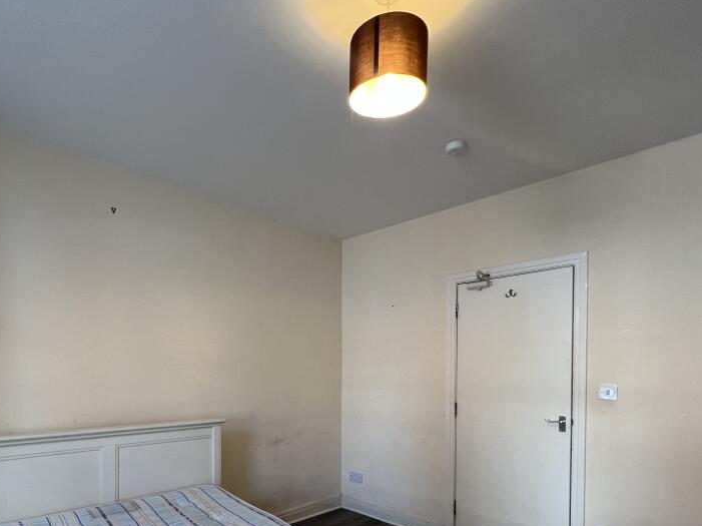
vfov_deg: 65.4
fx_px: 385
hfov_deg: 83.9
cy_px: 379
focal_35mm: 19
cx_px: 289
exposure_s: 1/100
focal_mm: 1.57
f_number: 1.8
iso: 100
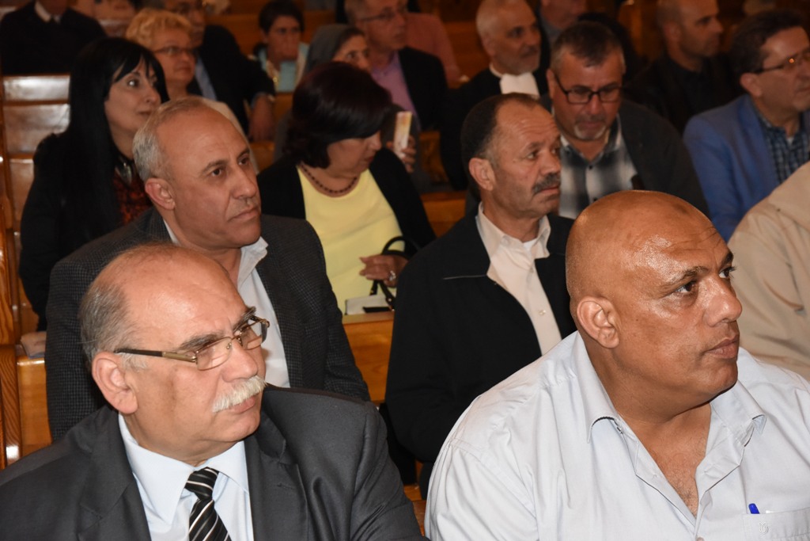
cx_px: 405
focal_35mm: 78
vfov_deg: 17.5
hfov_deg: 26.0
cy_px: 270
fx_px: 1755
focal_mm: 78
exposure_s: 1/60
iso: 5000
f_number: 8
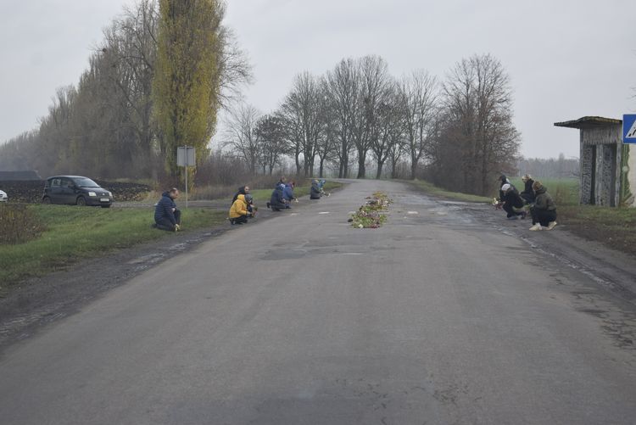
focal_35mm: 82
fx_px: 1458
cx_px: 318
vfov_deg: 16.6
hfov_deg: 24.6
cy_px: 212
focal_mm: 55
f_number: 5.6
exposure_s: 1/400
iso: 400
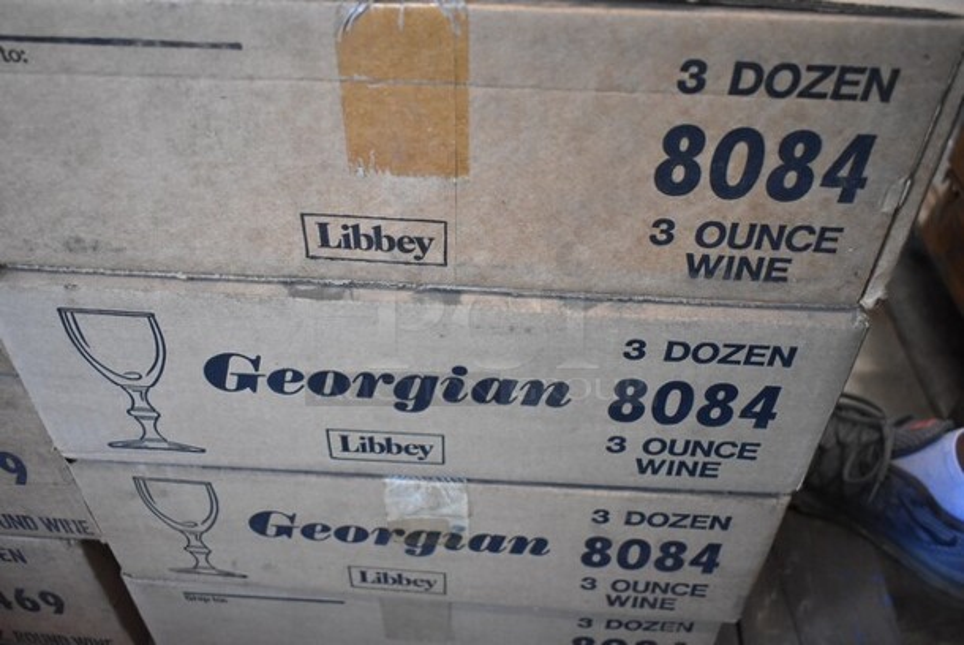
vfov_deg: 40.1
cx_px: 482
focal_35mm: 33
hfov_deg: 57.2
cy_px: 322
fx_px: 884
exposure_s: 1/125
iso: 2500
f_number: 3.8
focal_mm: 22
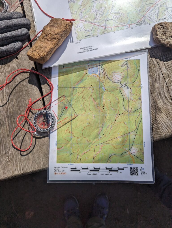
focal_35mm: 24
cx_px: 86
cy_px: 114
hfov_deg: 56.9
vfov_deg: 71.5
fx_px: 159
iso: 47
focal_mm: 6.81
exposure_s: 1/5952
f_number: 1.85
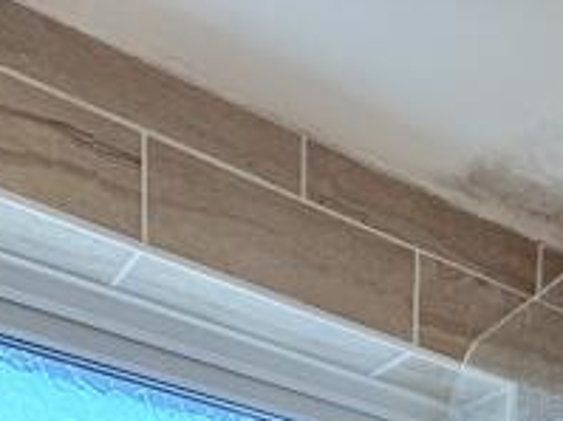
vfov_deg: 13.4
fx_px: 1170
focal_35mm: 72
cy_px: 1074
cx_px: 682
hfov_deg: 24.4
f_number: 2.2
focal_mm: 2.22
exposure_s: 1/100
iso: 160
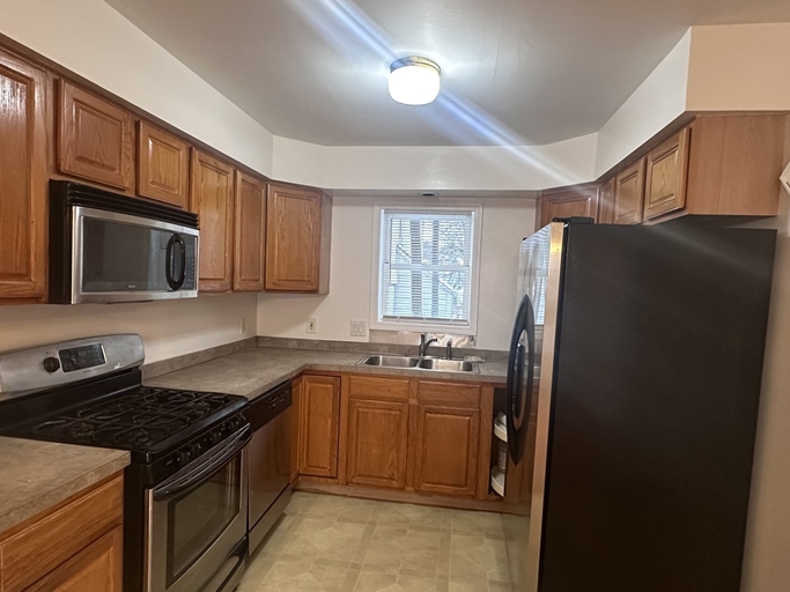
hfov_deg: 79.0
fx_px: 479
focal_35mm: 21
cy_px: 310
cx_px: 392
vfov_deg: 63.4
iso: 250
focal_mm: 2.22
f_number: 2.2
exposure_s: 1/60
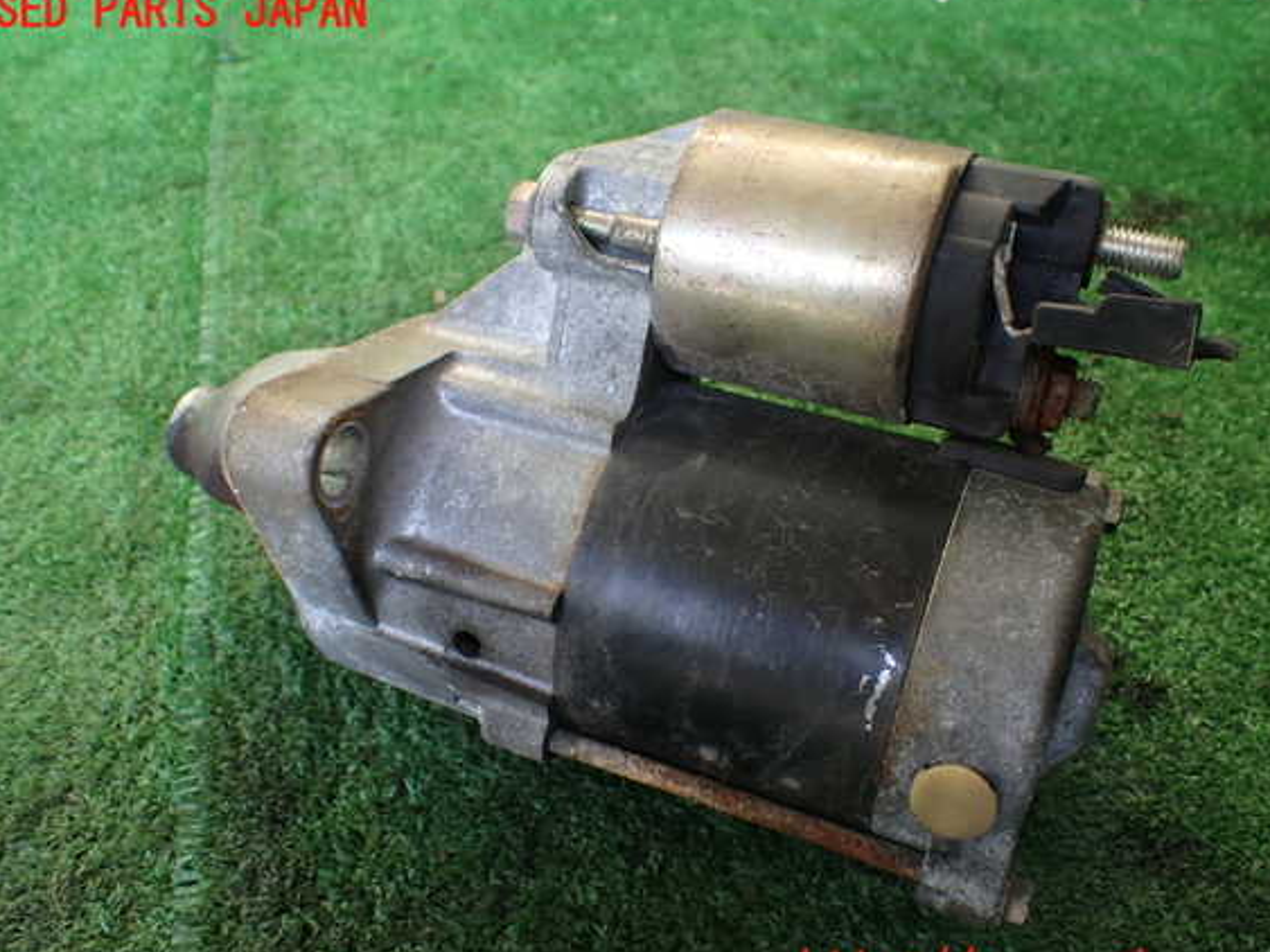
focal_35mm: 32
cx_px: 634
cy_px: 492
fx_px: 1174
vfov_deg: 44.1
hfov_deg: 56.8
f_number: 2.3
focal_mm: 5.4
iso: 160
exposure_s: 1/125
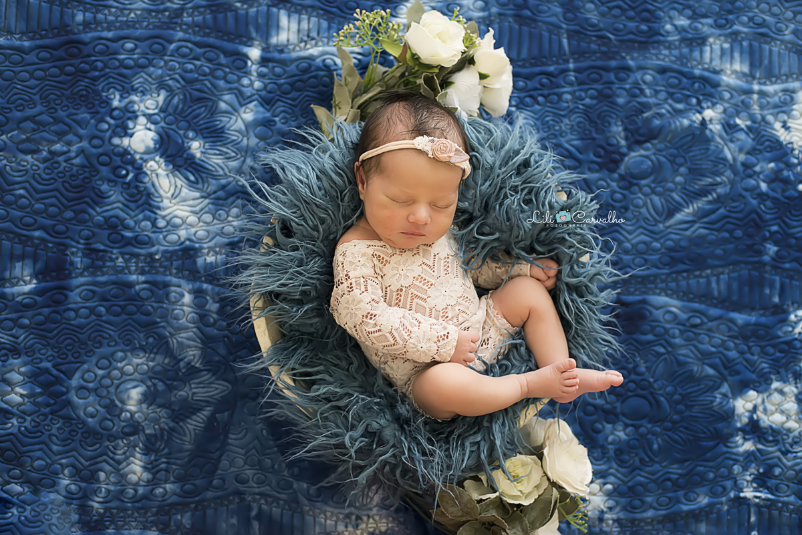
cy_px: 268
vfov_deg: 27.0
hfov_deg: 39.6
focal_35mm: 50
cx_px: 401
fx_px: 1114
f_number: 3.5
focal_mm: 50
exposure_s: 1/125
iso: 1600
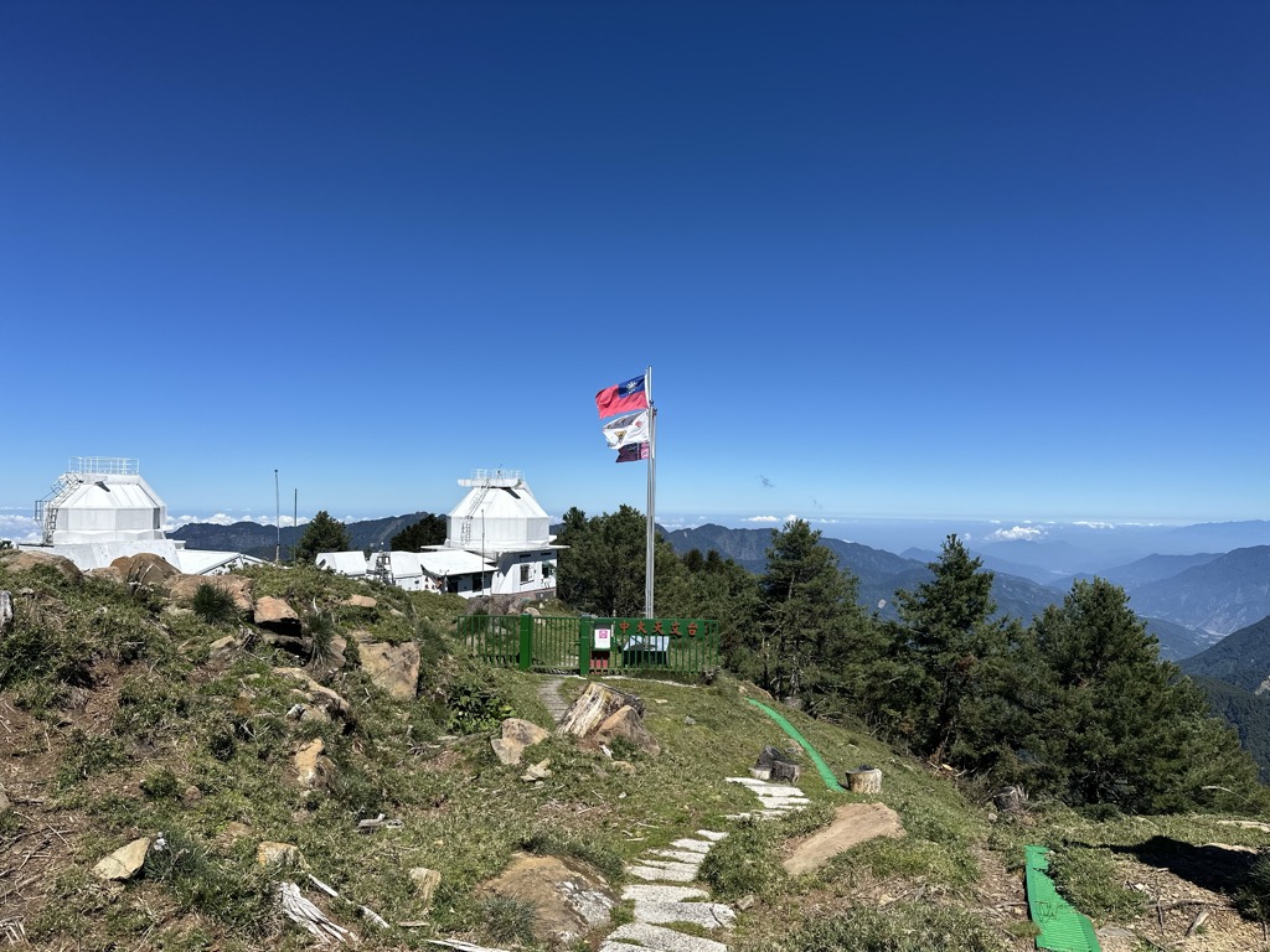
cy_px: 476
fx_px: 881
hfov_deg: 71.6
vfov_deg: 56.8
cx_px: 635
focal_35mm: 24
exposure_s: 1/6623
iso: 80
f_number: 1.78
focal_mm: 6.86
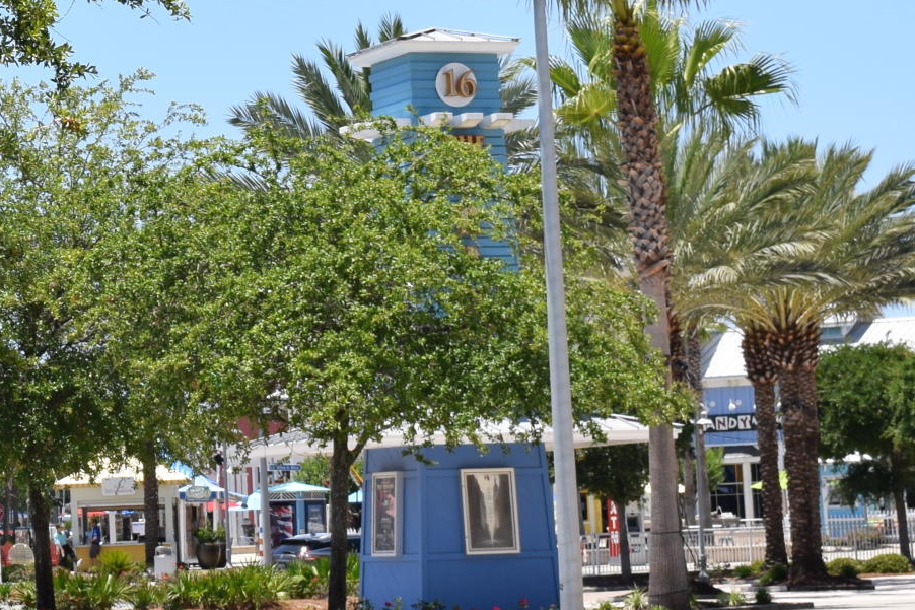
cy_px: 66
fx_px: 3676
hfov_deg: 13.9
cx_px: -122
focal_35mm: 145
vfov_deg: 9.4
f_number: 9
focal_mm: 29
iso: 100
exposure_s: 1/200
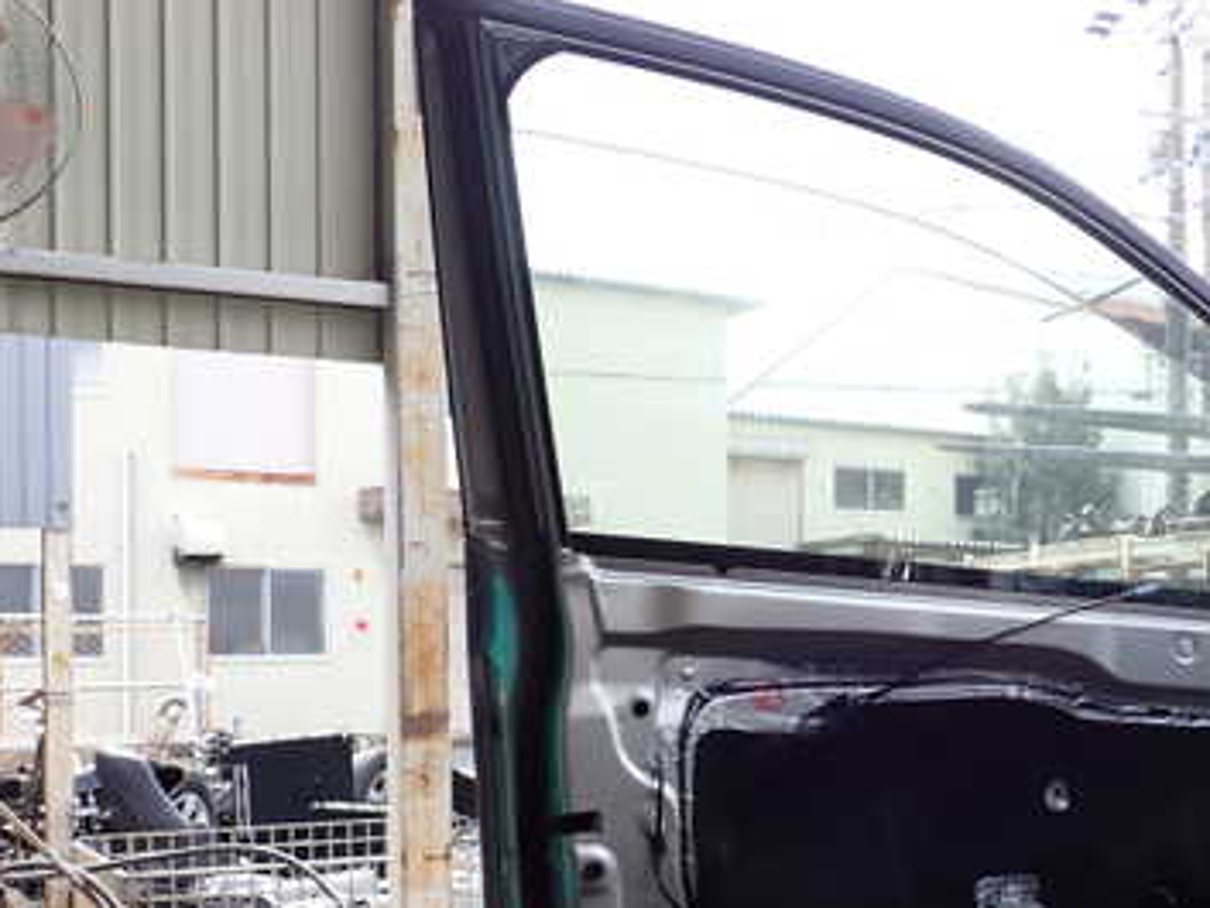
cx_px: 960
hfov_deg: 36.3
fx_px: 1783
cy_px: 654
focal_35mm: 51
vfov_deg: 28.3
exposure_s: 1/200
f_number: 3.2
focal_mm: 5.4
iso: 100
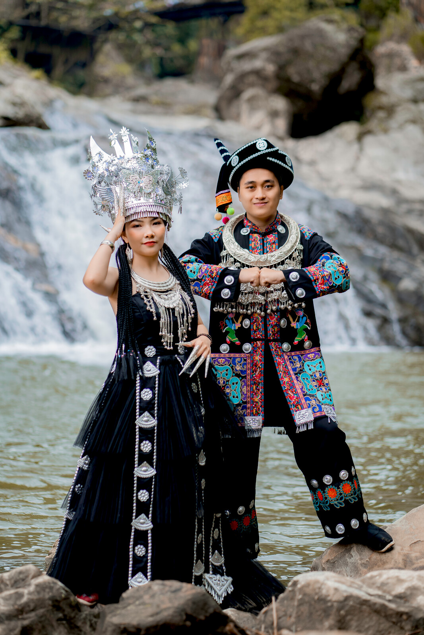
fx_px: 1501
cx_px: 212
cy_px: 318
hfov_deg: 16.1
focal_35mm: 85
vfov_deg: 23.9
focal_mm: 85
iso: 125
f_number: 2.2
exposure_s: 1/160
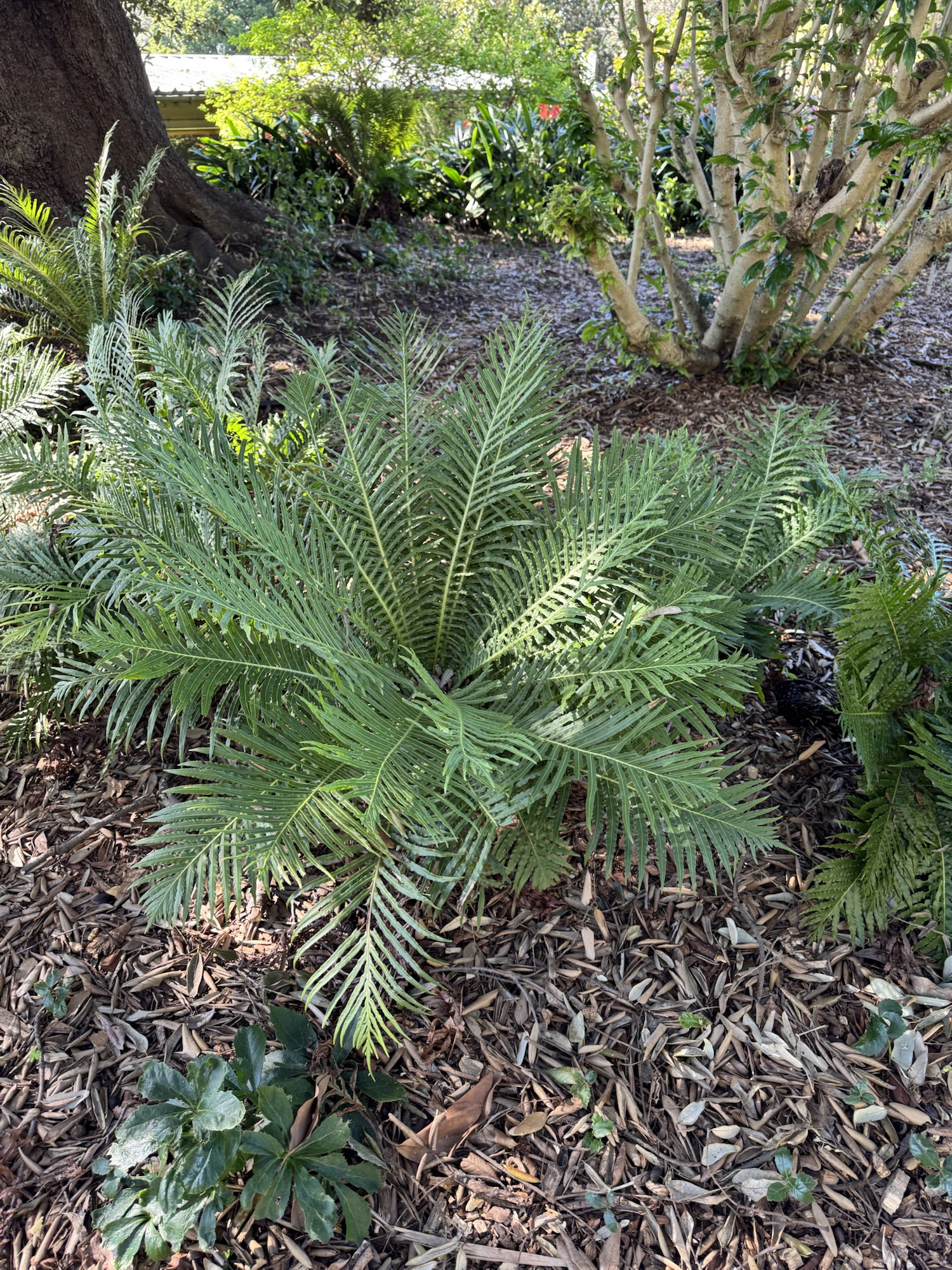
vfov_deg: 71.6
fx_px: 880
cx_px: 476
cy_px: 635
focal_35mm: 24
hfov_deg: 56.8
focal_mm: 6.76
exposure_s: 1/121
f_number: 1.78
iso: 125
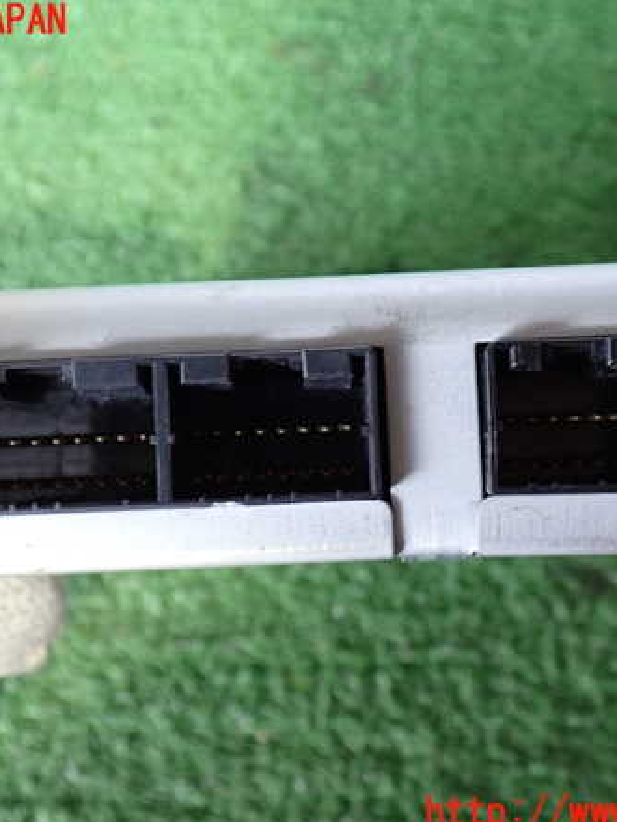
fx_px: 1164
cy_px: 418
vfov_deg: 38.9
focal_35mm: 49
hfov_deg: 29.7
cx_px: 287
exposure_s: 1/40
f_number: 2.5
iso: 800
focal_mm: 6.37
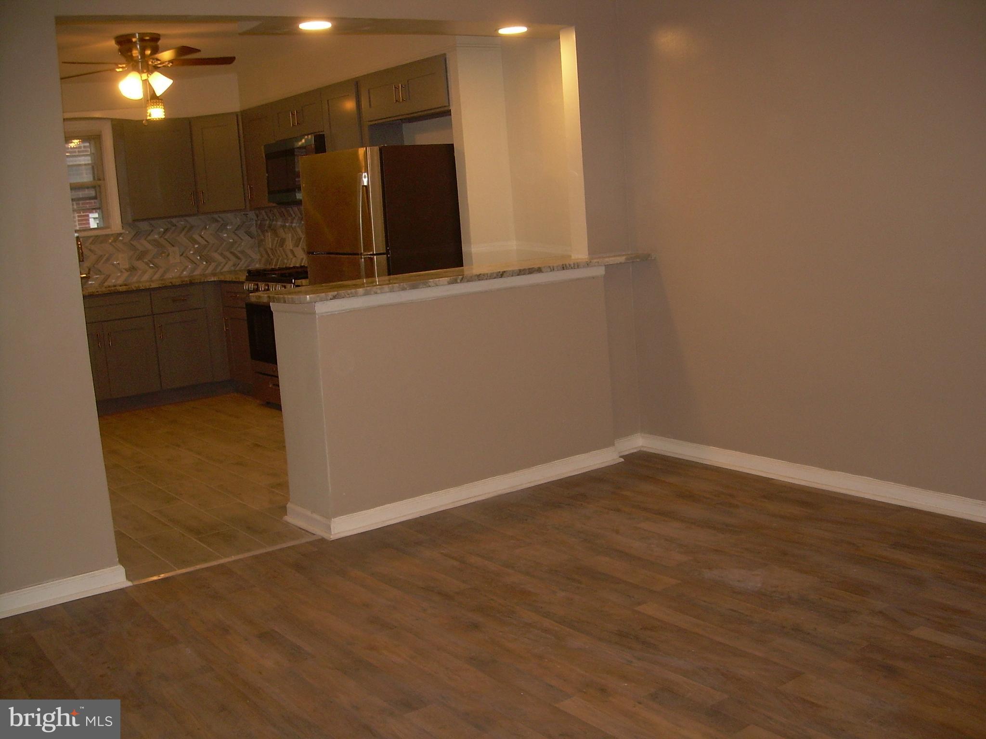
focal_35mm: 38
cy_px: 370
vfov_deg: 37.7
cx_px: 493
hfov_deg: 49.0
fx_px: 1082
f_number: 2.8
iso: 109
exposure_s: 1/60
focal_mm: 6.3
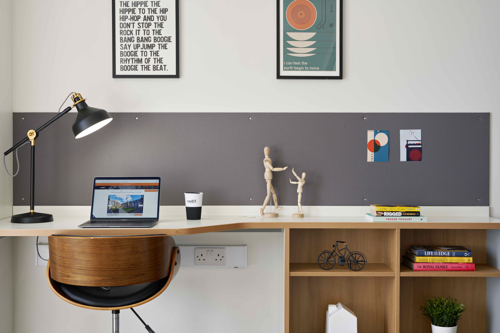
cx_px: 250
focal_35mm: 50
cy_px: 166
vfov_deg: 27.0
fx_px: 694
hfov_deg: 39.6
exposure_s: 1/3
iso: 50
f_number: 10
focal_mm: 50
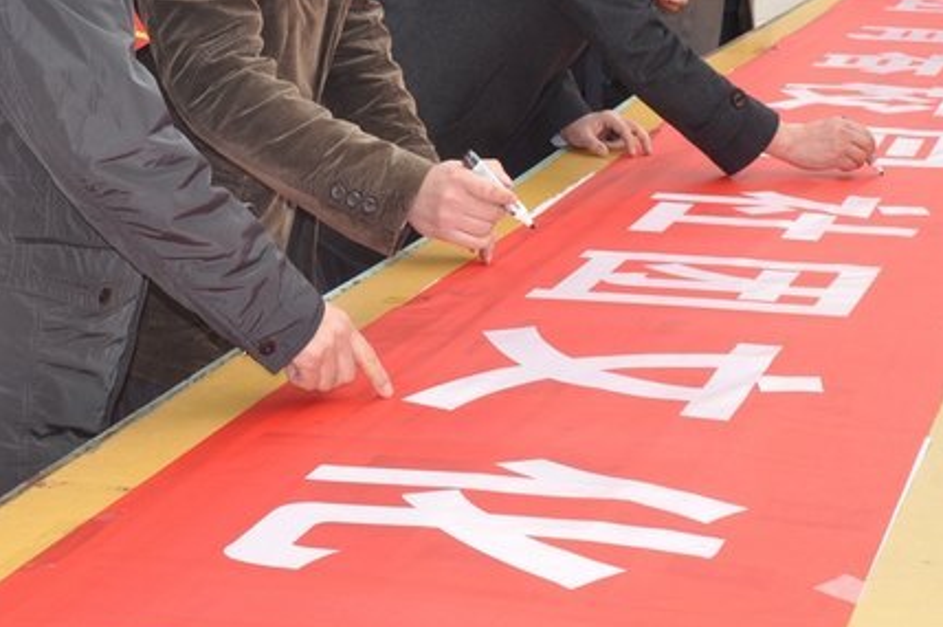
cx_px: 525
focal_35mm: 98
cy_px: 69
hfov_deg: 20.8
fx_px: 2562
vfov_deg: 13.8
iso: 500
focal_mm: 35
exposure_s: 1/200
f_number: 13
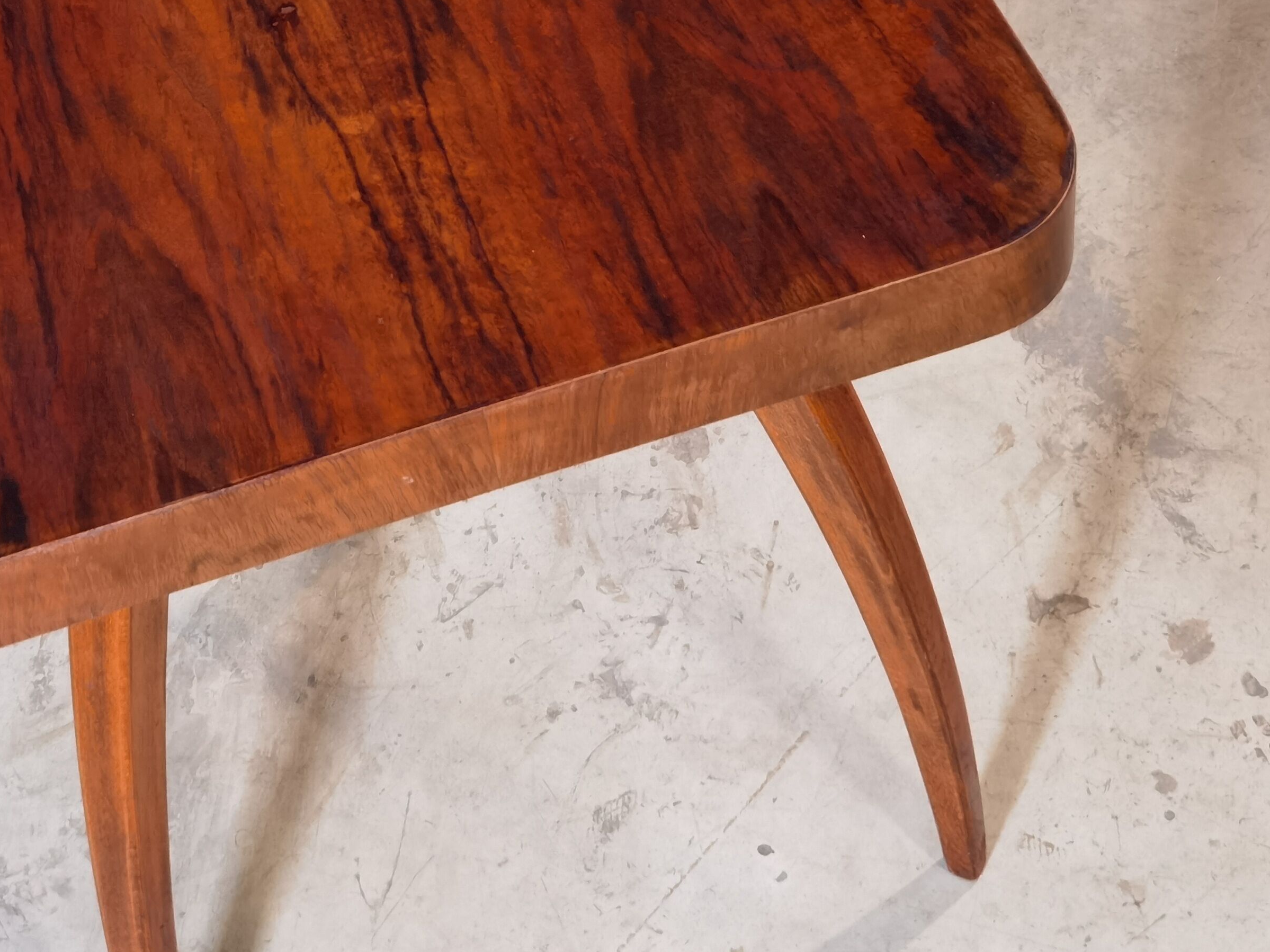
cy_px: 270
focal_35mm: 82
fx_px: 3008
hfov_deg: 23.7
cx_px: 422
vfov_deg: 17.9
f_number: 1.9
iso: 200
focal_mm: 6.71
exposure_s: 1/50
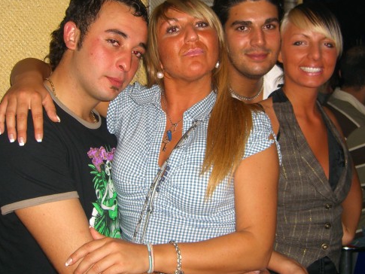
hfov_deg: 40.4
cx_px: 188
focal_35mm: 47
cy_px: 108
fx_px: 496
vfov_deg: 30.8
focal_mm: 7.9
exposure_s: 1/60
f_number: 2.8
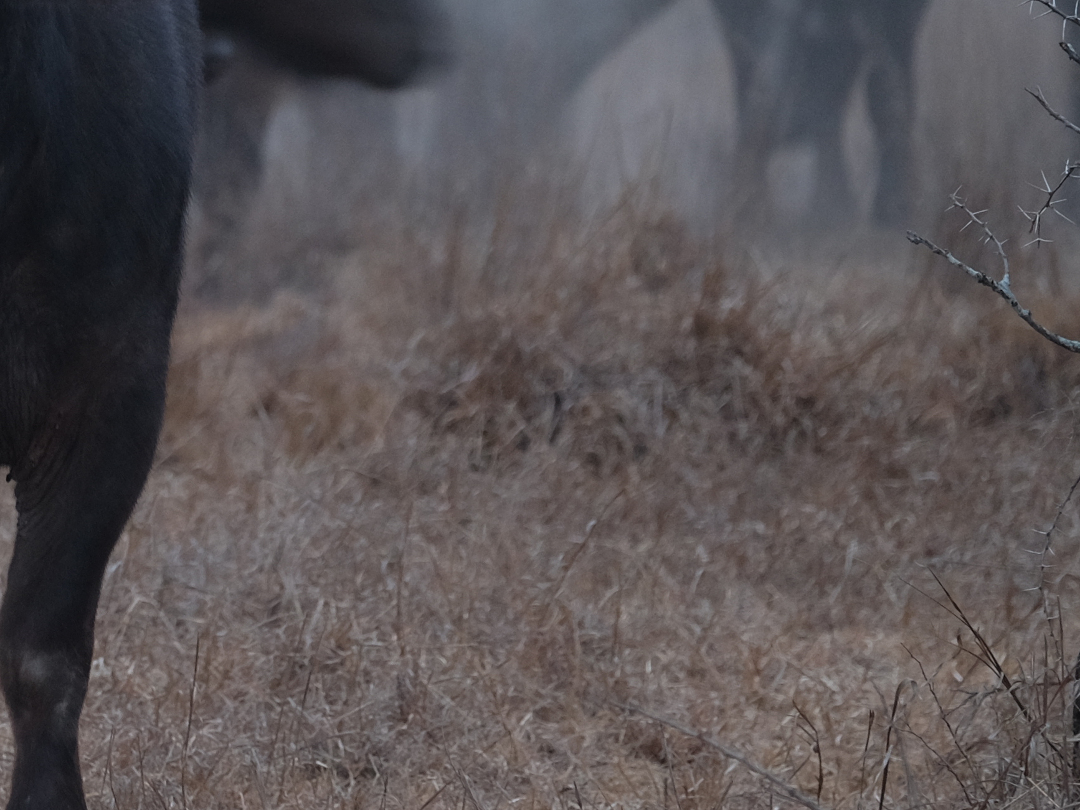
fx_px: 17786
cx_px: -110
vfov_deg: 2.6
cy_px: -2
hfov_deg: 3.5
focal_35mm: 570
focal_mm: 140
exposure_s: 1/3.5
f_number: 2.8
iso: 800
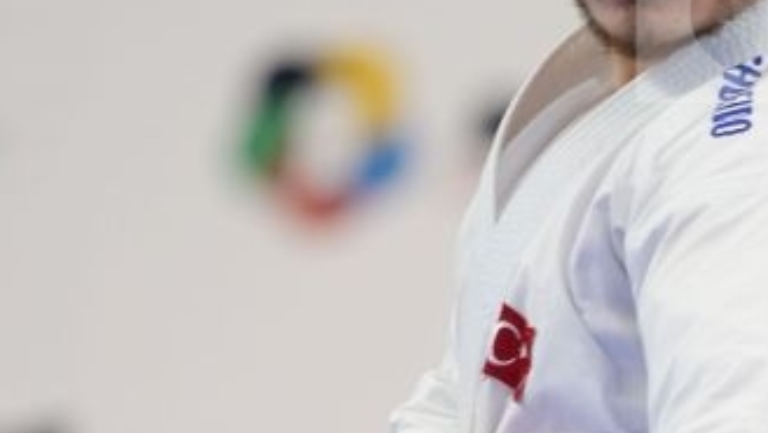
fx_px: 14427
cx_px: 855
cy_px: 719
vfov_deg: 1.7
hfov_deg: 3.0
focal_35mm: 708
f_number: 2.8
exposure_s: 1/500
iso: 1250
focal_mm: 185
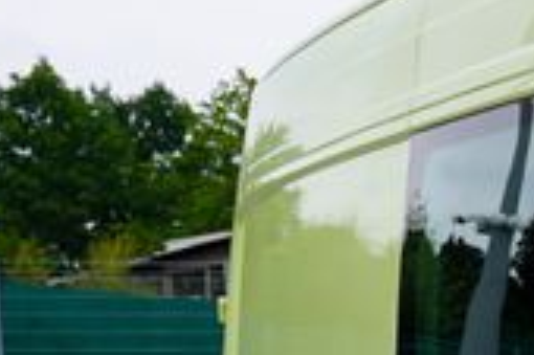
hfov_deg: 10.1
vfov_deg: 7.5
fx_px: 2593
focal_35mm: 175
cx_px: 1313
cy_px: 759
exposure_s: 1/100
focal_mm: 29
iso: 100
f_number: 6.3
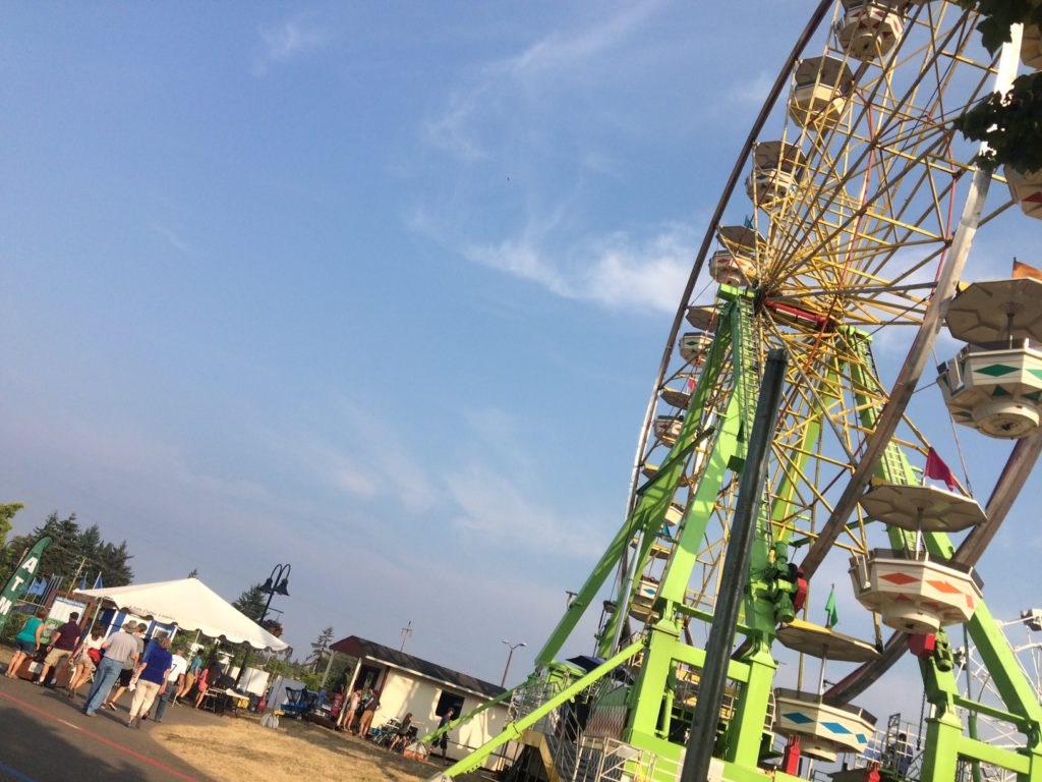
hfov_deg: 61.7
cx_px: 521
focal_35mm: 29
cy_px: 391
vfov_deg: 48.2
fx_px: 873
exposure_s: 1/2053
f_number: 2.2
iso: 32
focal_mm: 4.15
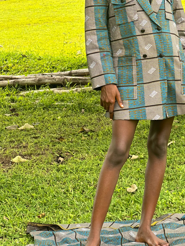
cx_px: 138
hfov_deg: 10.1
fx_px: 1040
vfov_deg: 13.5
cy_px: 57
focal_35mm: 146
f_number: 2.8
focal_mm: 9
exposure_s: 1/136
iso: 32
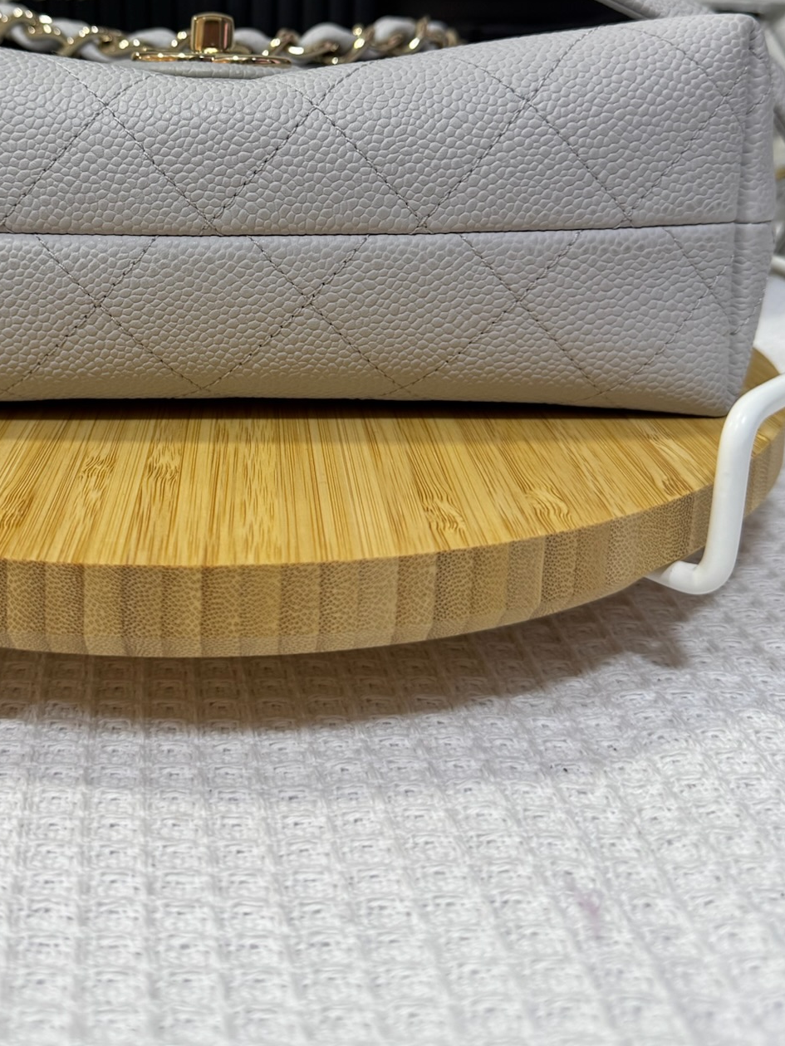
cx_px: 202
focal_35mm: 39
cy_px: 276
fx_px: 1179
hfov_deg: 36.0
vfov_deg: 46.3
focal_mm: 6.76
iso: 200
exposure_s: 1/121
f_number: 1.78
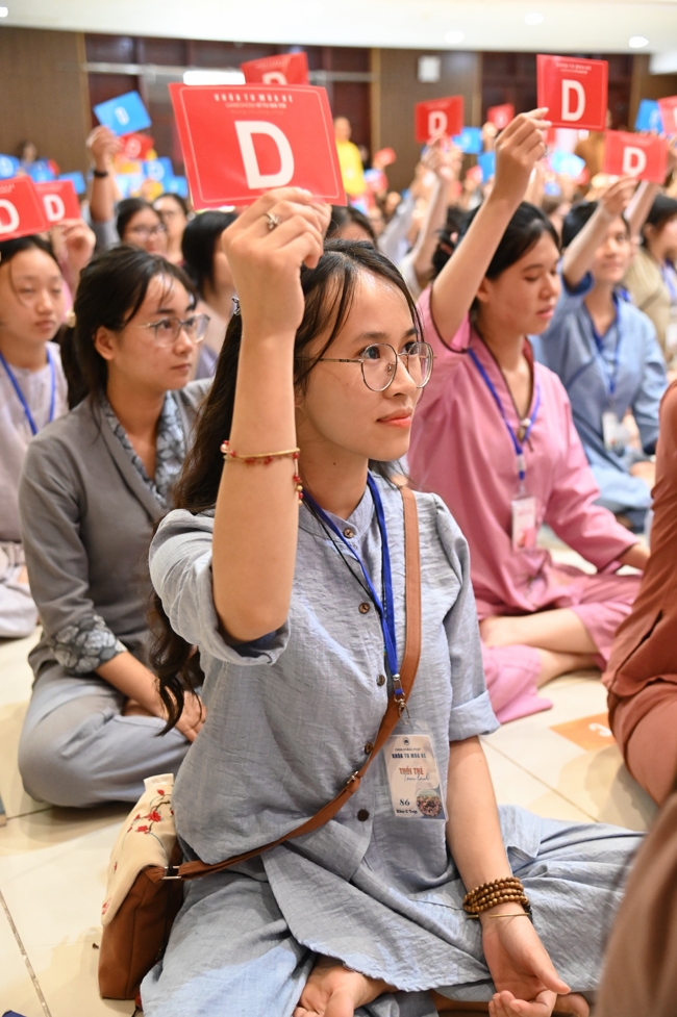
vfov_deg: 44.5
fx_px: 1243
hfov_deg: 30.5
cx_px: 338
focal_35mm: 44
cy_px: 508
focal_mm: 44
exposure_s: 1/160
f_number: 4
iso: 8000
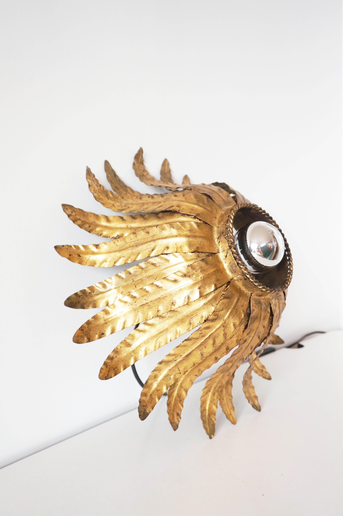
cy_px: 258
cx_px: 172
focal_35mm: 32
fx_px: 451
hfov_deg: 41.7
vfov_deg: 59.5
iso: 320
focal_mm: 21
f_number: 4
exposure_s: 1/160
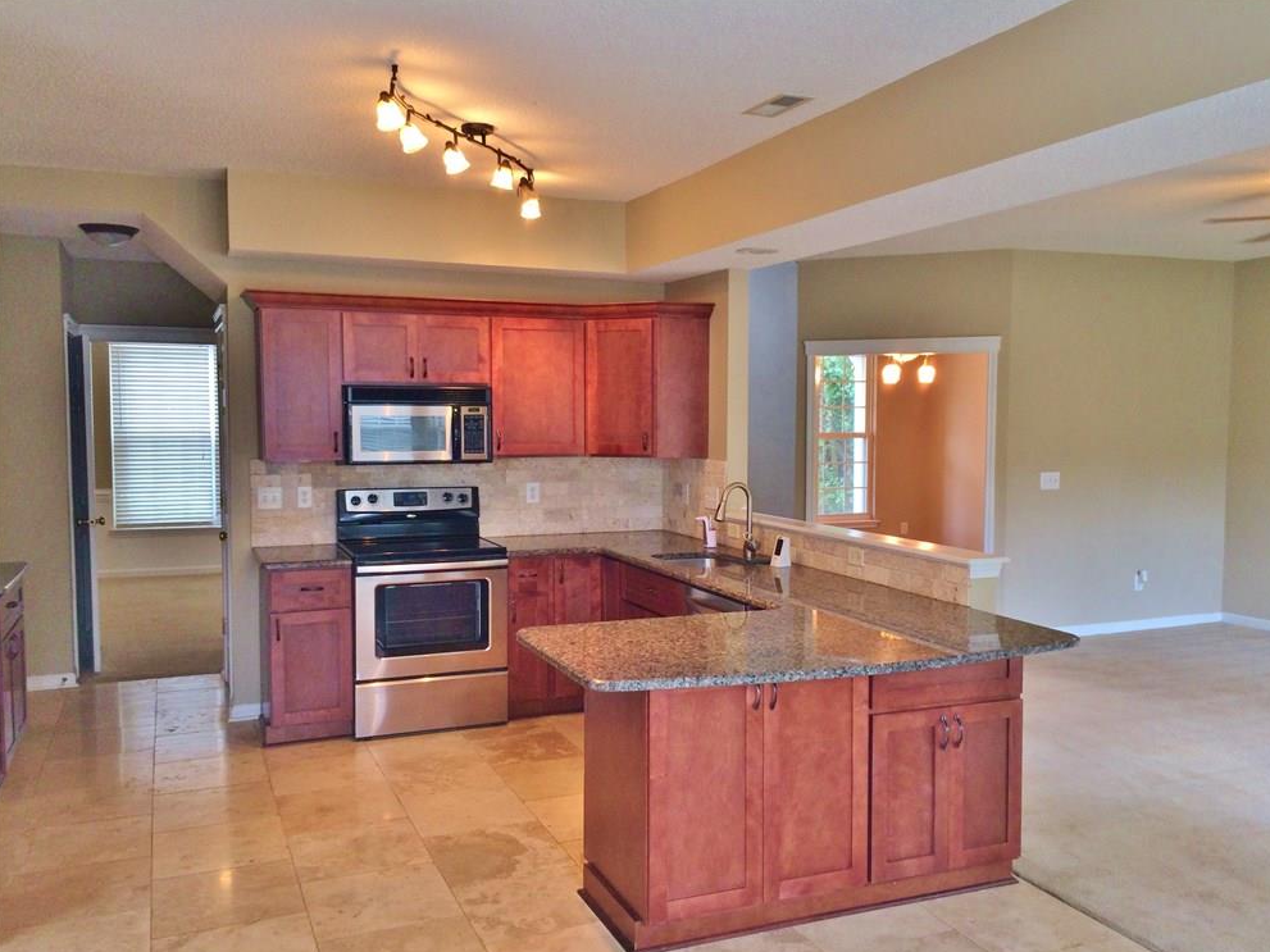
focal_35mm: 31
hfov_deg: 58.4
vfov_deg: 45.4
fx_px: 1137
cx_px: 650
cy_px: 487
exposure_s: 1/30
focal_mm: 4.12
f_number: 2.2
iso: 64
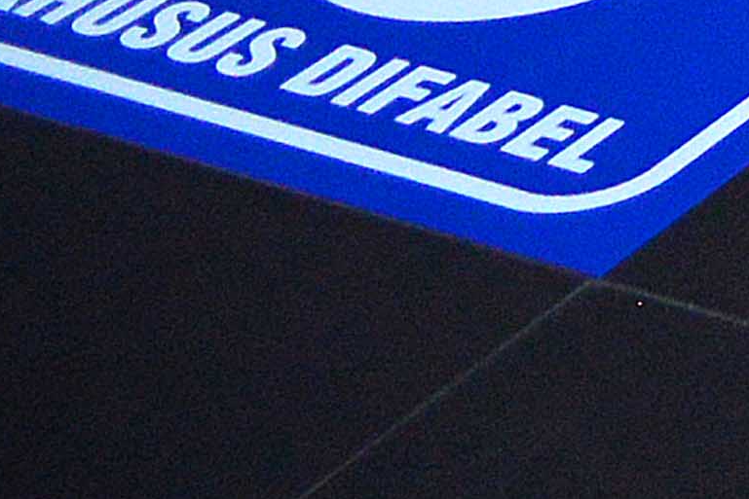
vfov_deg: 7.8
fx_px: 2767
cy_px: -1335
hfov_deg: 9.7
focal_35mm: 133
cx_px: 2513
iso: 3200
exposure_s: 1/125
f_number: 2.8
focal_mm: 17
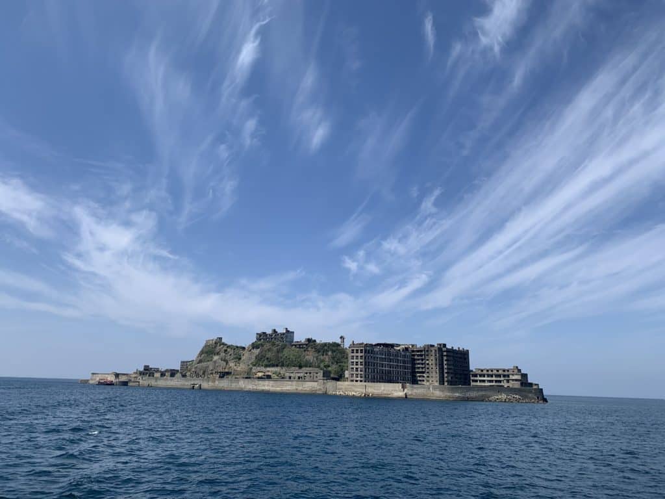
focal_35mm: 26
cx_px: 332
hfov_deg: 67.3
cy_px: 250
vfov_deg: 53.1
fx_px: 499
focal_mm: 4.25
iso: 25
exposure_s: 1/3185
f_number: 1.8
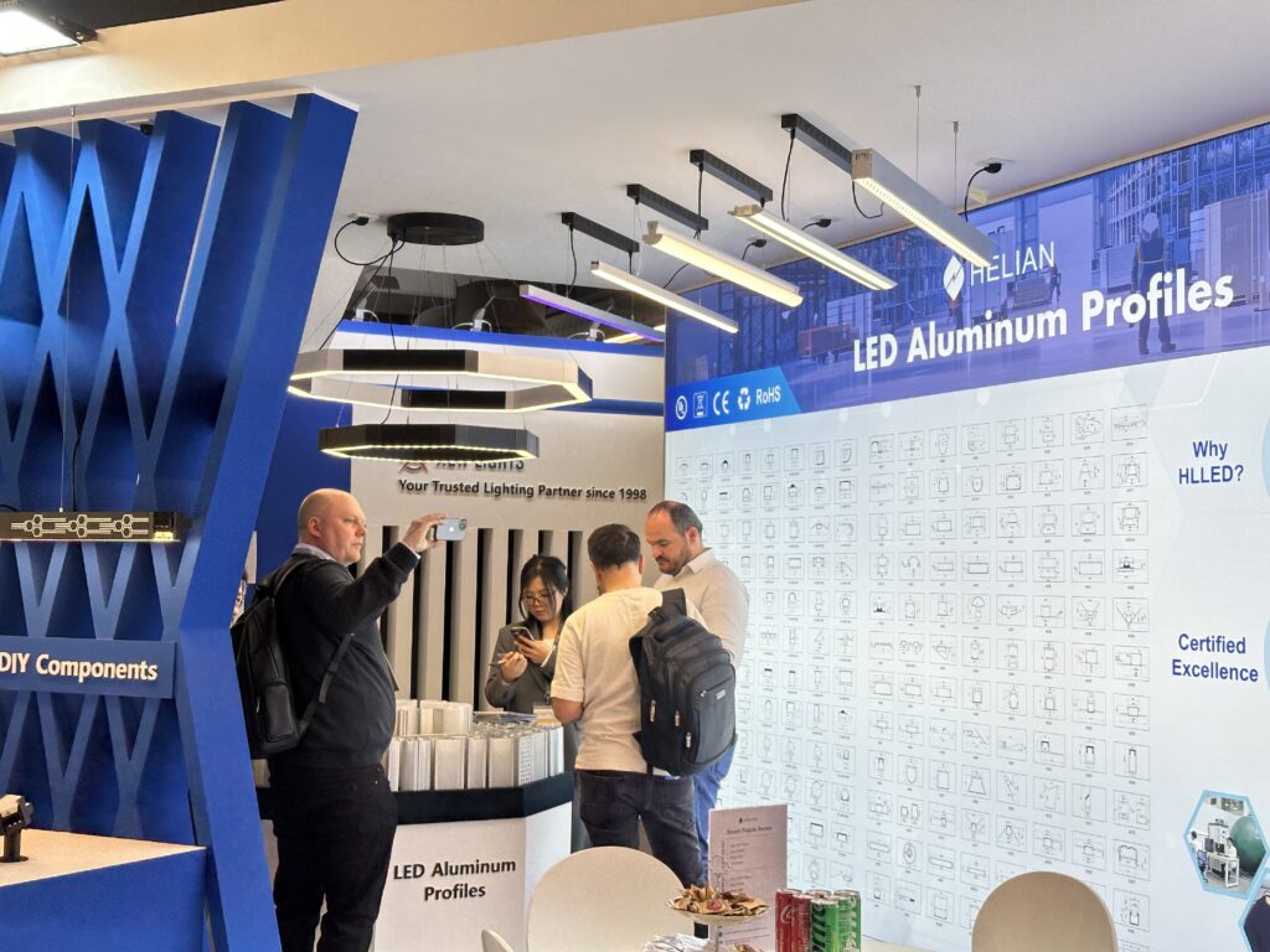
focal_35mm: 48
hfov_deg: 39.7
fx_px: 1761
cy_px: 476
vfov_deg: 30.3
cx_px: 635
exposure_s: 1/601
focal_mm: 6.86
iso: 64
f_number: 1.78
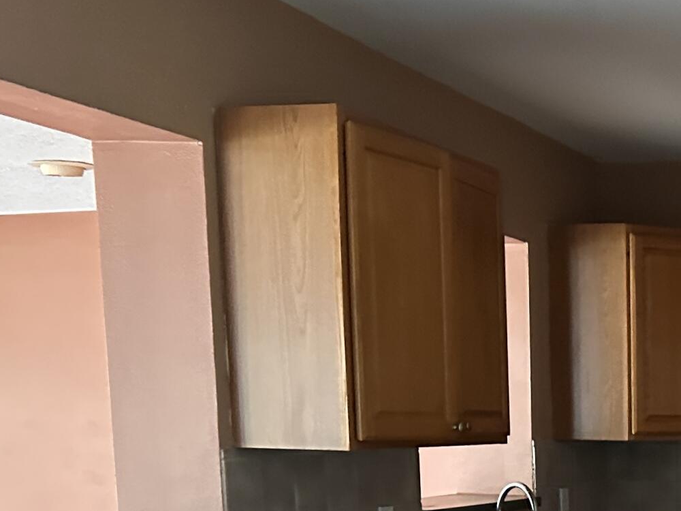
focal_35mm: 72
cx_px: 755
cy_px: 644
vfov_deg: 19.1
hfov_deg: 25.1
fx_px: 1416
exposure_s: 1/36
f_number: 1.78
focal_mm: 6.86
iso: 1000
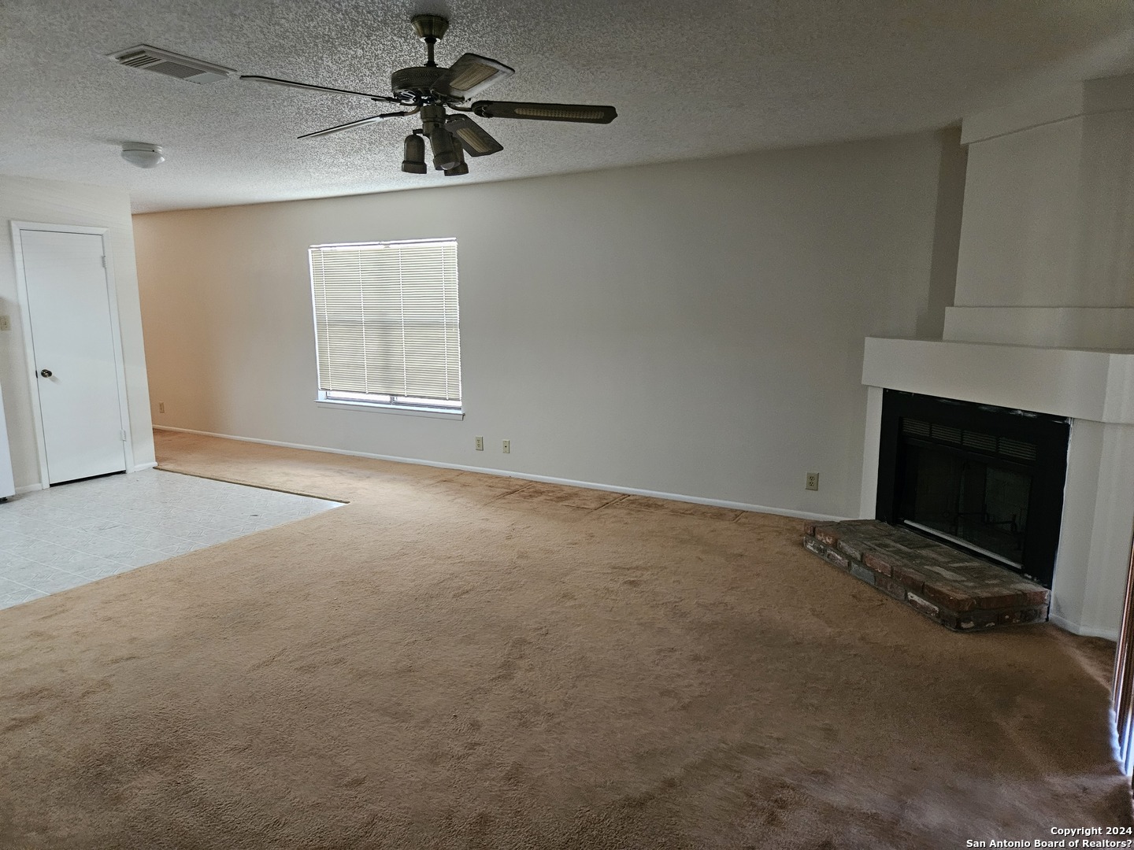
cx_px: 567
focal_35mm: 23
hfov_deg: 73.9
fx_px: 753
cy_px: 425
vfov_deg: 58.9
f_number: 1.8
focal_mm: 5.4
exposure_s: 1/120
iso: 1000
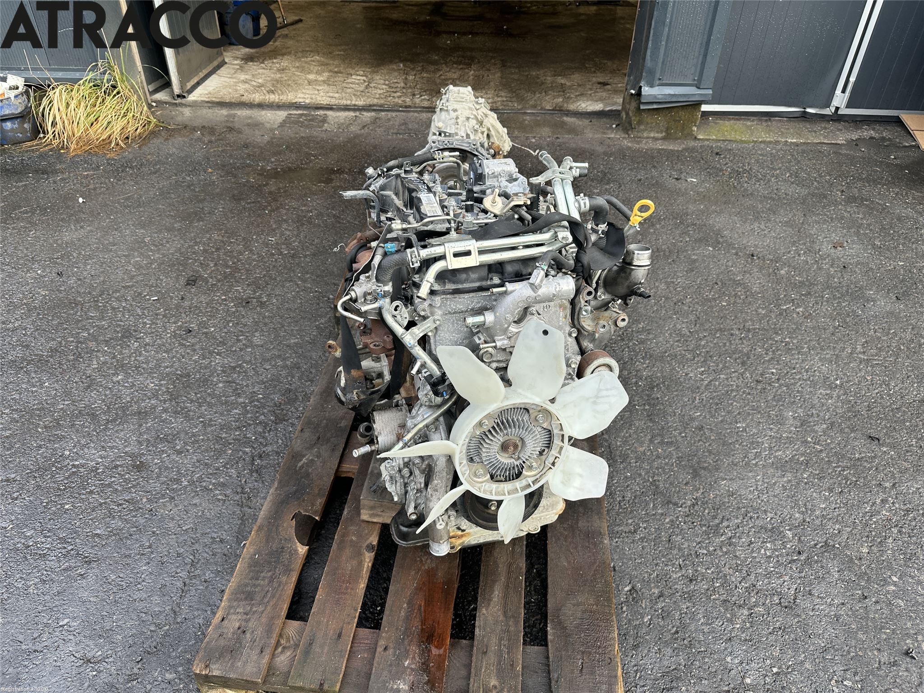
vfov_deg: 56.8
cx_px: 462
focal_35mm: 24
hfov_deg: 71.6
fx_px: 641
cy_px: 346
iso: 80
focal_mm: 6.86
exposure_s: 1/281
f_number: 1.78
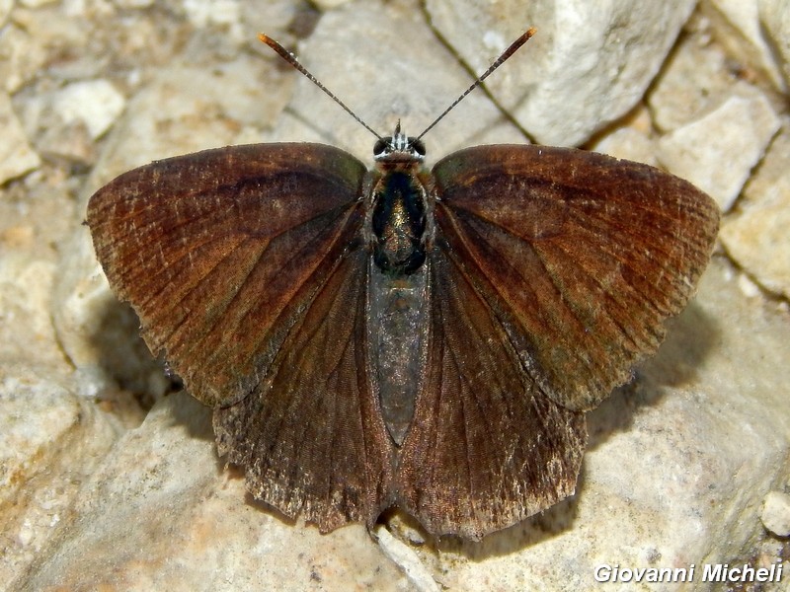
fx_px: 3697
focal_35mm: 162
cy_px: 296
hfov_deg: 12.2
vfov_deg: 9.2
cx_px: 395
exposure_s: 1/80
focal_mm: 28.7
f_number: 10.1
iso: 125
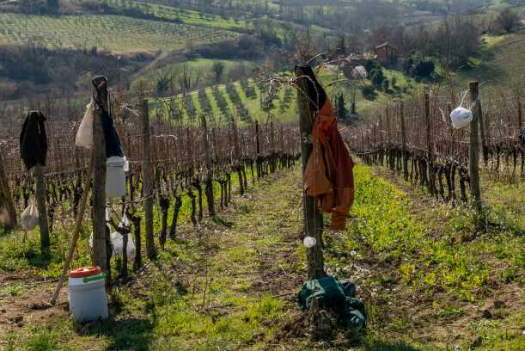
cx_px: 356
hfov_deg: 31.6
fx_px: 919
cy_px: 121
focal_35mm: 63
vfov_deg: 21.5
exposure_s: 1/1000
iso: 800
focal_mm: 35
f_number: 13
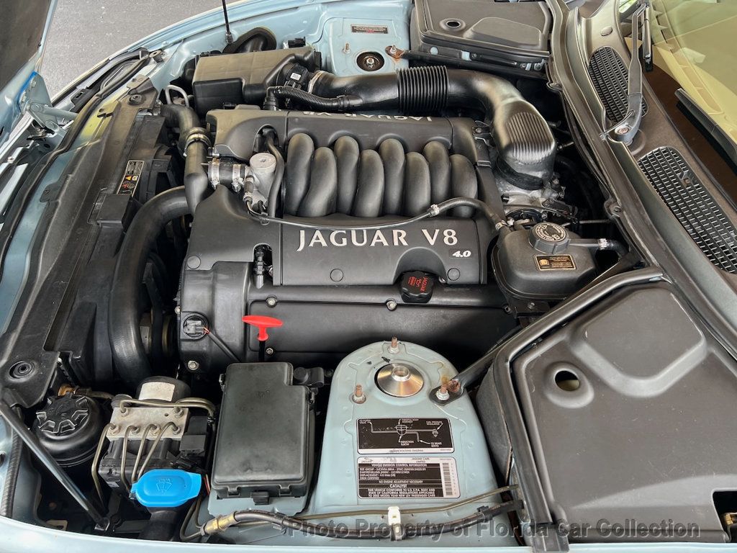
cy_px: 276
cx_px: 368
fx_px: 554
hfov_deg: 67.3
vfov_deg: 53.1
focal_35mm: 26
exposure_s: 1/121
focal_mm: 5.7
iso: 100
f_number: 1.5
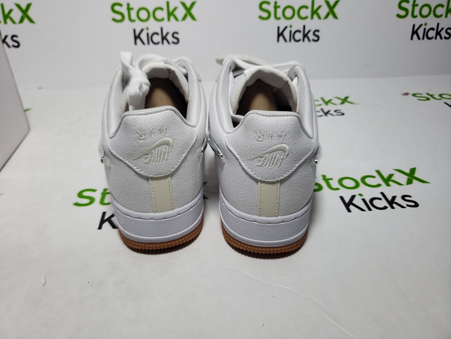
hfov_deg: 67.3
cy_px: 170
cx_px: 226
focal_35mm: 26
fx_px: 339
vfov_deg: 53.1
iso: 50
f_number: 1.5
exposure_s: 1/591
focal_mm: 4.3
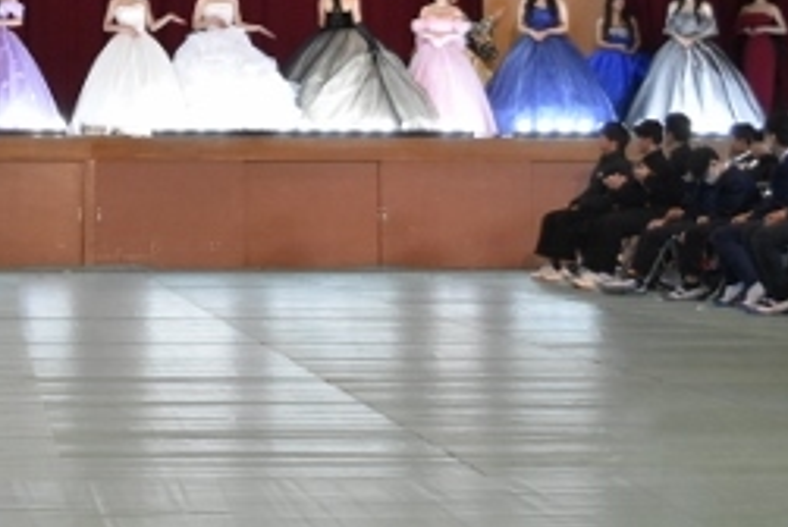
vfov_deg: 12.7
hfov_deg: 18.8
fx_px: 2345
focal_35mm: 107
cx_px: 85
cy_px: 44
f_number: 4.2
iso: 3200
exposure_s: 1/200
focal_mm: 28
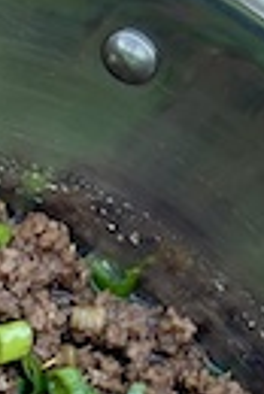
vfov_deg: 11.6
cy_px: 661
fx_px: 1821
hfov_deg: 8.0
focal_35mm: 166
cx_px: -212
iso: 40
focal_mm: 5.7
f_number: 1.5
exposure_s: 1/156
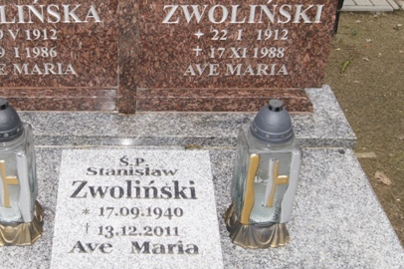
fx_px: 583
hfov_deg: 37.5
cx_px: 111
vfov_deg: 25.8
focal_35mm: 52
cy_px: 96
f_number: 8
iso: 200
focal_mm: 22
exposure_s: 1/160
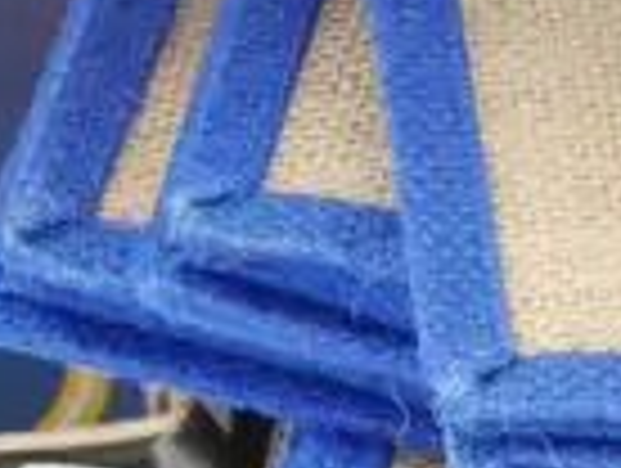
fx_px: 5859
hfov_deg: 5.6
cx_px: 2048
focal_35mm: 326
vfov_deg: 4.6
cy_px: -70
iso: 3200
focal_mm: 22
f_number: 4.7
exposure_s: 1/15
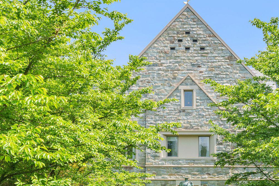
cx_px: 187
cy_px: 161
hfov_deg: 28.3
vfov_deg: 18.9
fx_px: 550
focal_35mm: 71
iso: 640
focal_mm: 35
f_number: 10
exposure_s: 1/320
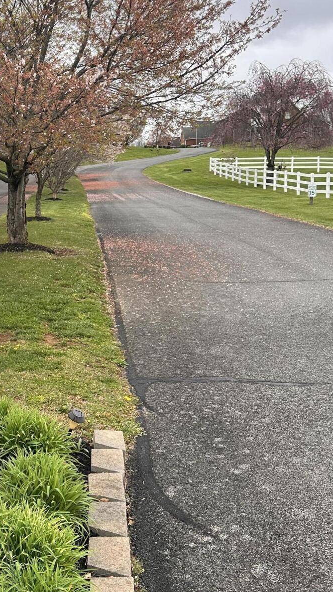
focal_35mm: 44
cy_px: 283
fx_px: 691
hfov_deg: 25.6
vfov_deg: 46.4
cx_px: -7
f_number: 1.78
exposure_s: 1/1119
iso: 80
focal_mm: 6.86
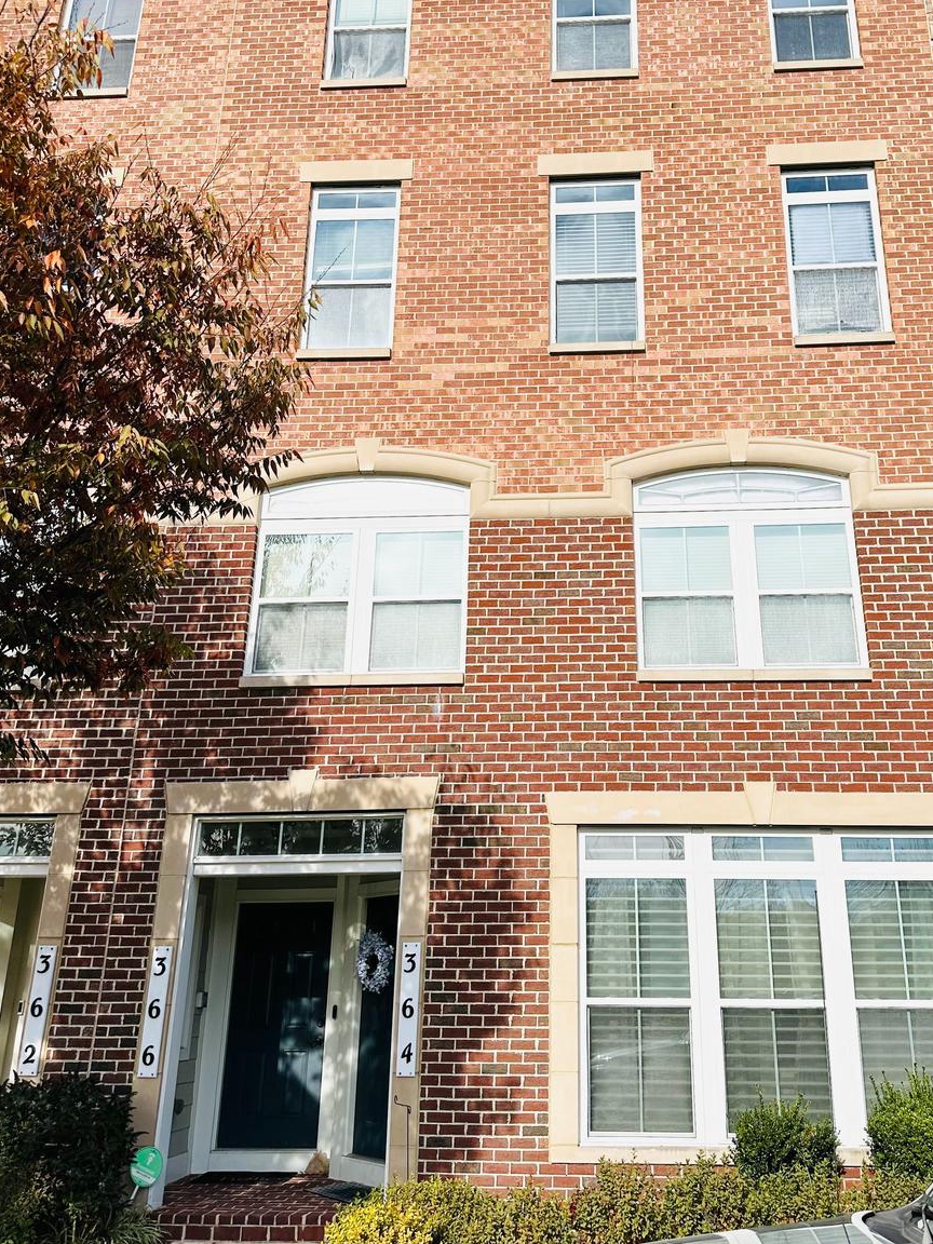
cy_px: 528
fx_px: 1150
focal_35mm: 32
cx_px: 557
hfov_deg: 43.9
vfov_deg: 56.6
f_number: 1.78
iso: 80
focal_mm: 6.86
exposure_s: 1/6623
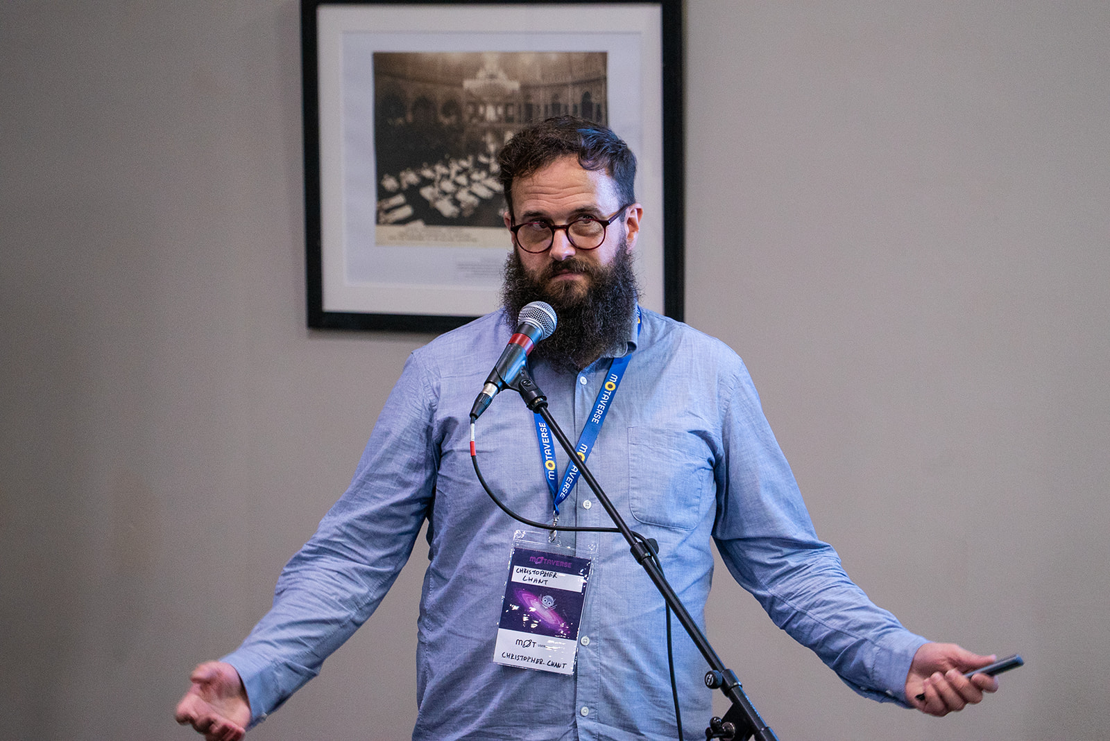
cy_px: 370
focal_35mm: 200
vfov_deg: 6.9
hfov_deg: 10.3
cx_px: 555
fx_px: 6170
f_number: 5.6
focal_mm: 200
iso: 3200
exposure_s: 1/80
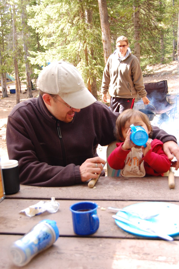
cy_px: 134
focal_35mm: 48
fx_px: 359
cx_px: 90
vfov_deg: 41.1
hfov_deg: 28.0
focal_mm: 32
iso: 400
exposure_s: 1/80
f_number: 4.5
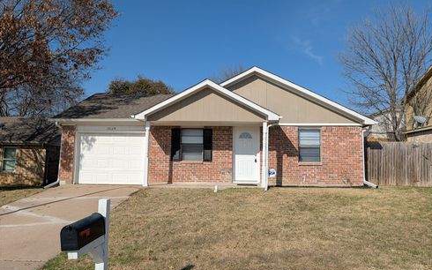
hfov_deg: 70.4
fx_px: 306
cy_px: 137
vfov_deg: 47.6
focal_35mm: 26
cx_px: 220
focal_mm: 6.9
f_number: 1.68
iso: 18
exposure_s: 1/1792
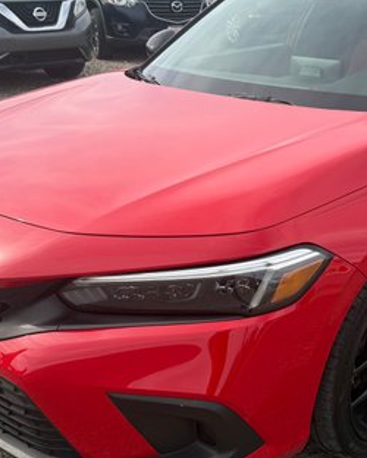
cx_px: 251
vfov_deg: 34.7
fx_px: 732
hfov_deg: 27.9
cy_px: 251
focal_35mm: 54
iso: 80
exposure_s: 1/2232
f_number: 1.78
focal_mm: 6.76
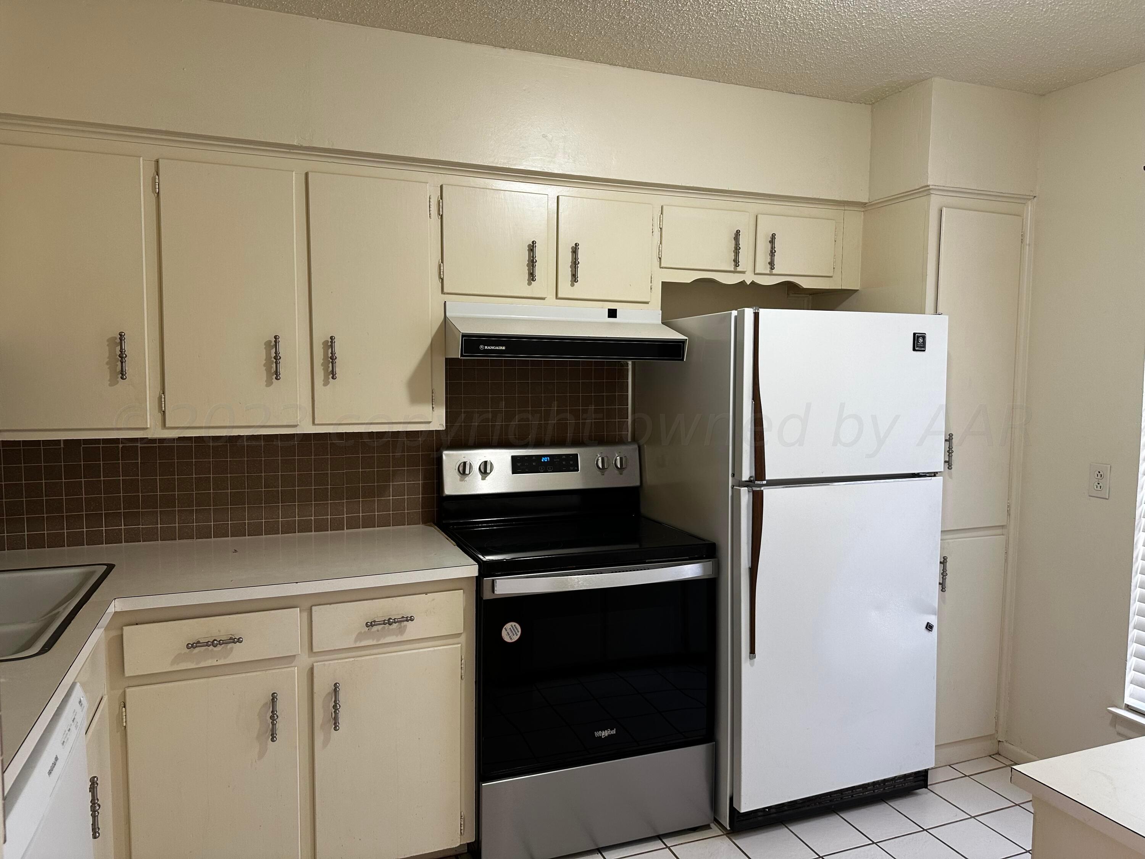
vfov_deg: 56.8
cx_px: 572
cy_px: 430
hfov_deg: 71.6
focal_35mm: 24
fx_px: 794
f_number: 1.78
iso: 125
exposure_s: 1/60
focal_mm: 6.86
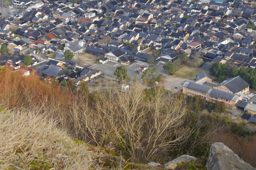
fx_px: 768
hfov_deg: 18.9
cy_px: 20
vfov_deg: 12.5
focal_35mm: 108
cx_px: 159
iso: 200
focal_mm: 31
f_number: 7.1
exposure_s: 1/80
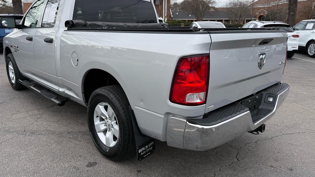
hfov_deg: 69.8
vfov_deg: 42.8
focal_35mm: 27
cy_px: 75
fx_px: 226
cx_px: 153
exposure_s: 1/1106
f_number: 1.78
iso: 80
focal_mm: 6.76
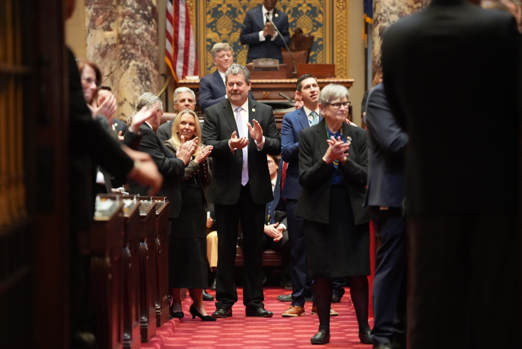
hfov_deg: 14.0
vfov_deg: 9.4
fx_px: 2118
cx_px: 261
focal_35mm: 146
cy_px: 174
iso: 6400
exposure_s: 1/200
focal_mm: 146
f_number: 2.8
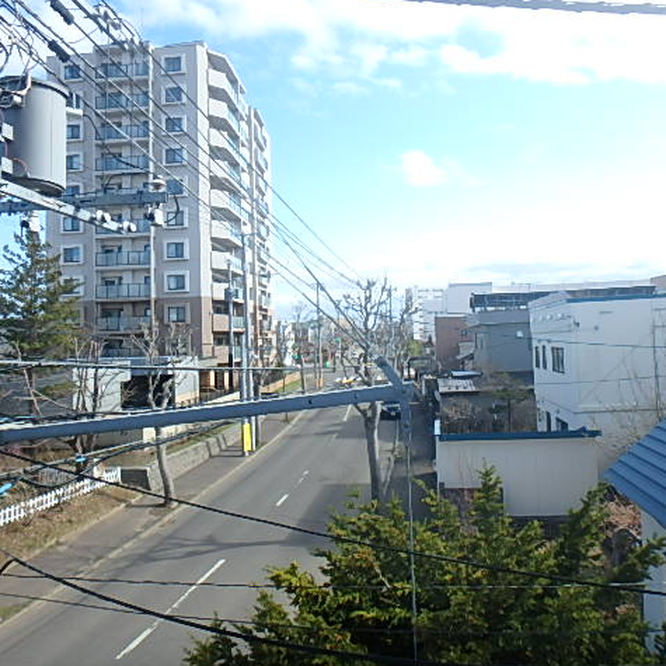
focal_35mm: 25
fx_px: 544
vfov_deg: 62.9
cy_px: 334
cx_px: 358
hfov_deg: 62.9
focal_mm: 3.7
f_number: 3.5
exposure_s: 1/640
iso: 125
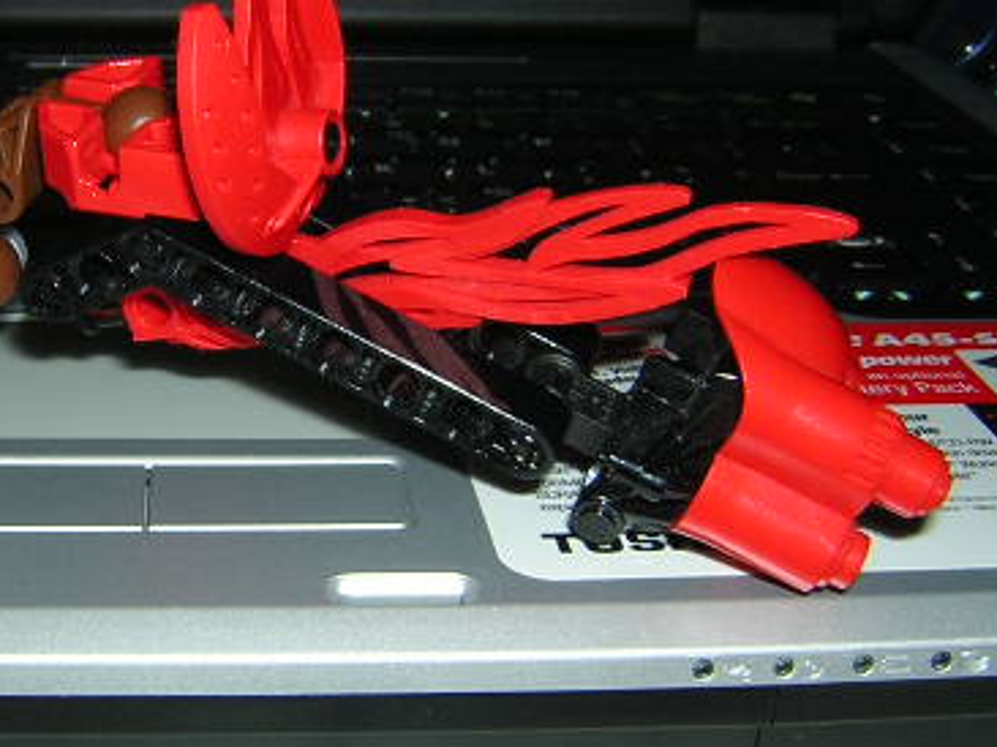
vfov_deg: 23.2
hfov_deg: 30.4
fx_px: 1813
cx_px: 297
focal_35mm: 63
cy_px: 327
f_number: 5.2
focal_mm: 4.7
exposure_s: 1/60.1
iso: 100
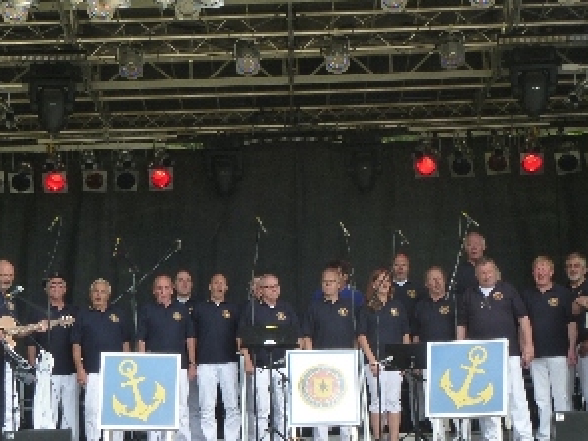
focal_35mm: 108
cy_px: 289
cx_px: 296
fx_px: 1835
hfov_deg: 18.2
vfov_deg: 13.7
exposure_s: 1/200
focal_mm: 13.6
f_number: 4.7
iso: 160
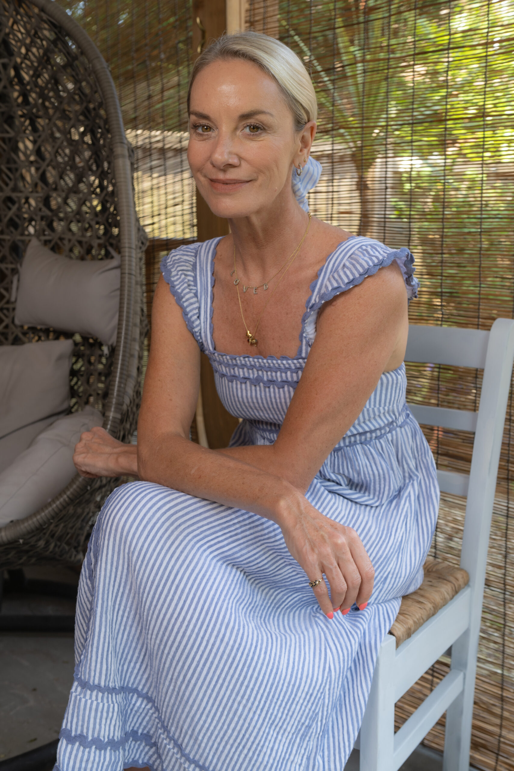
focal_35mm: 45
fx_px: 964
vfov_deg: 43.6
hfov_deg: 29.9
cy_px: 386
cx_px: 257
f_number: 5.6
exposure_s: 1/50
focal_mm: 45
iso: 250
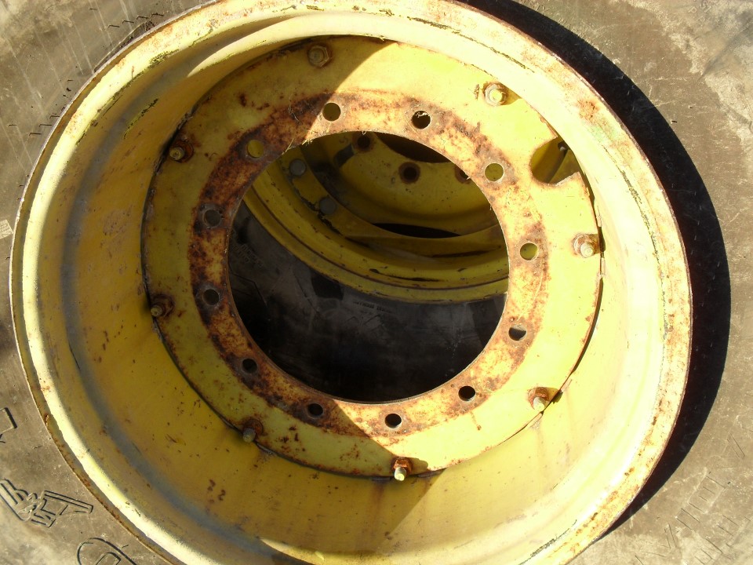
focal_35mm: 35
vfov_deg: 40.7
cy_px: 282
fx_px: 761
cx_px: 376
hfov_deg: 52.6
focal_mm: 6.3
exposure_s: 1/250
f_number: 3.2
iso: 100
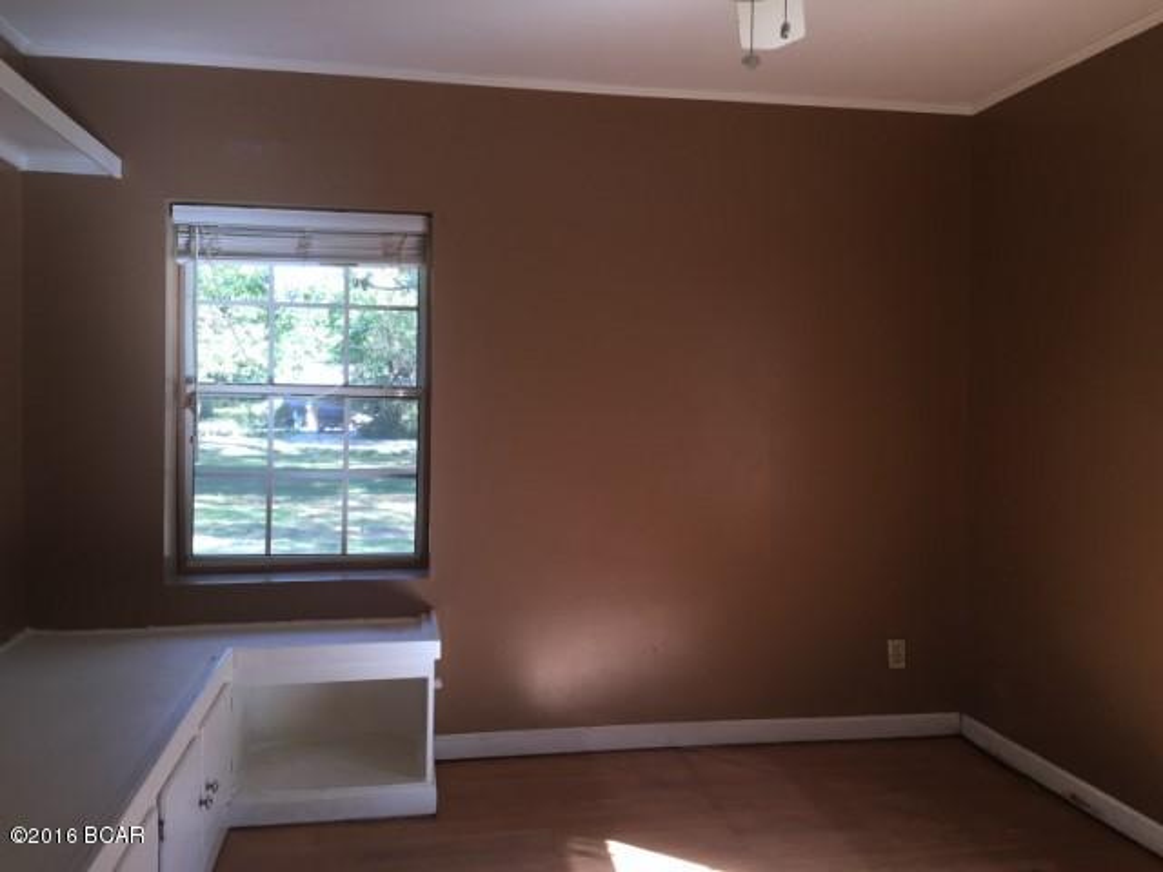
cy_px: 436
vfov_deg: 48.2
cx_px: 582
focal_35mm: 29
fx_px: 974
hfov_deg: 61.7
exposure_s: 1/60
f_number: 2.2
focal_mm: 4.15
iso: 40
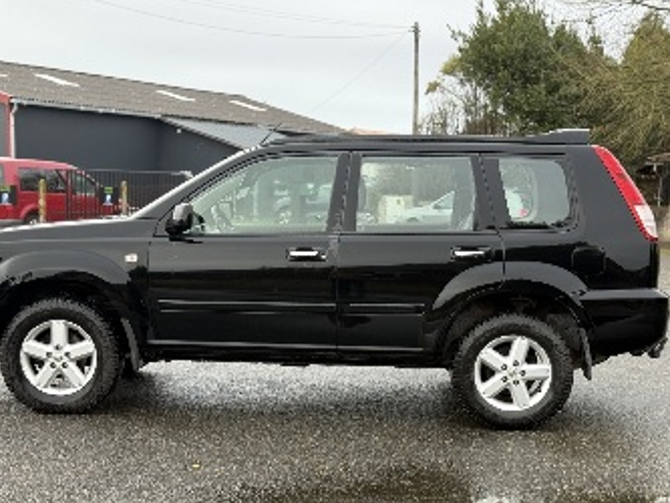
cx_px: 322
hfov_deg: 32.2
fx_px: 1162
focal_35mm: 60
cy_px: 308
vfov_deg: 24.4
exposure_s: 1/237
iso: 64
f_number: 1.78
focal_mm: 6.76
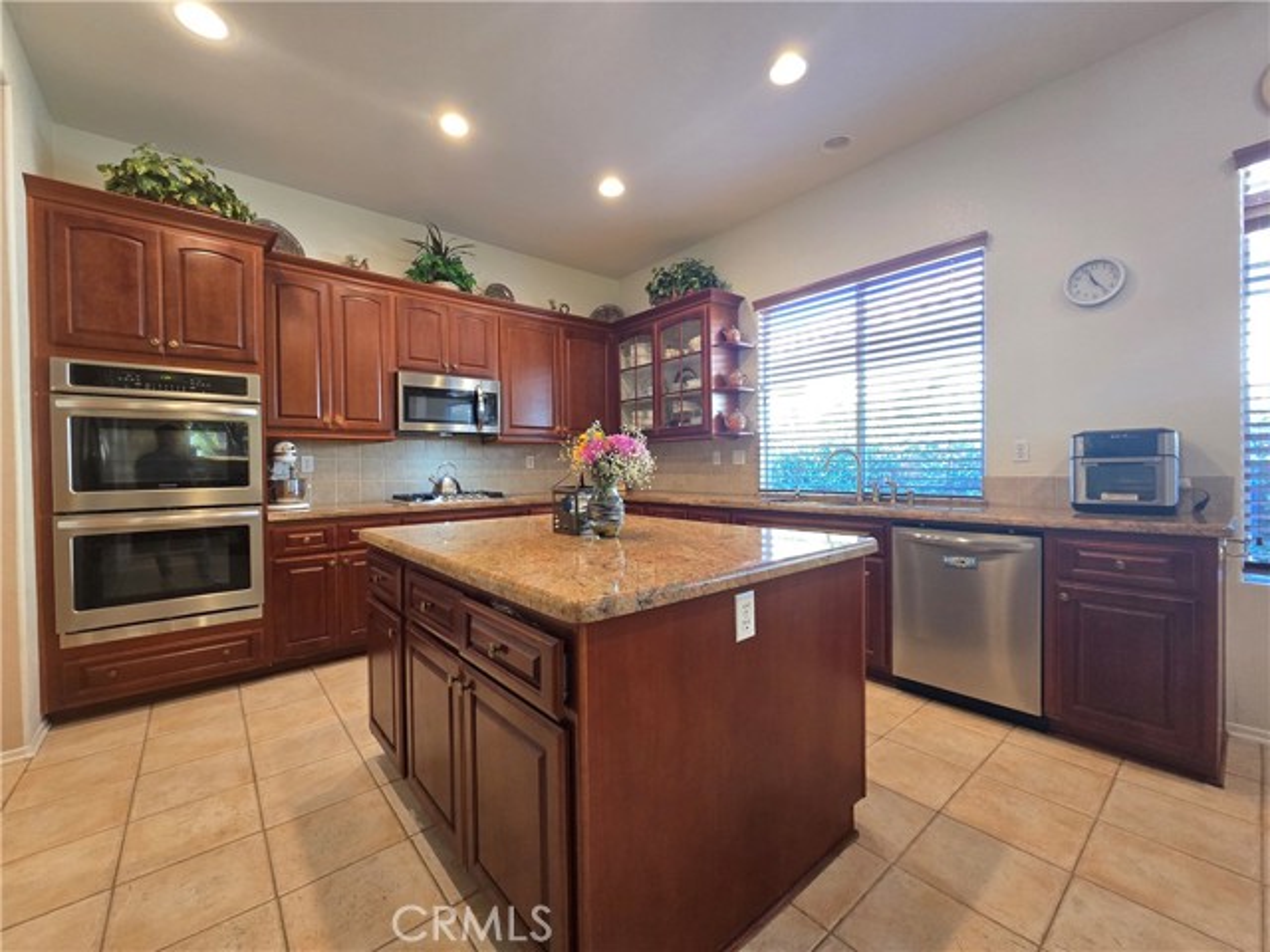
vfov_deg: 89.9
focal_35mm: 13
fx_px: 477
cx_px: 635
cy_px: 476
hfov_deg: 106.2
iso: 250
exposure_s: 1/60
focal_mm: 2.2
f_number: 2.2
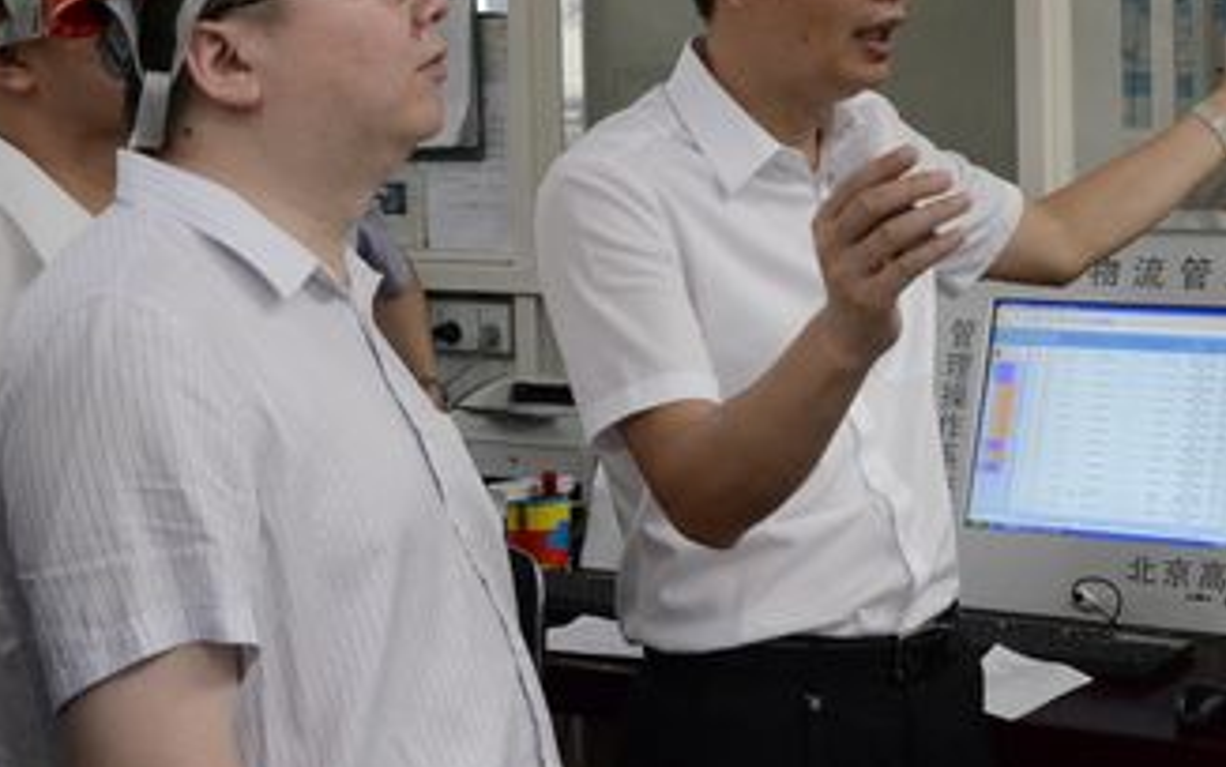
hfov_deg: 28.0
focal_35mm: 73
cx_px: 854
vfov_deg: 17.7
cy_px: 122
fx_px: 2440
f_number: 8
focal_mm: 26
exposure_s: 1/100
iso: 3200
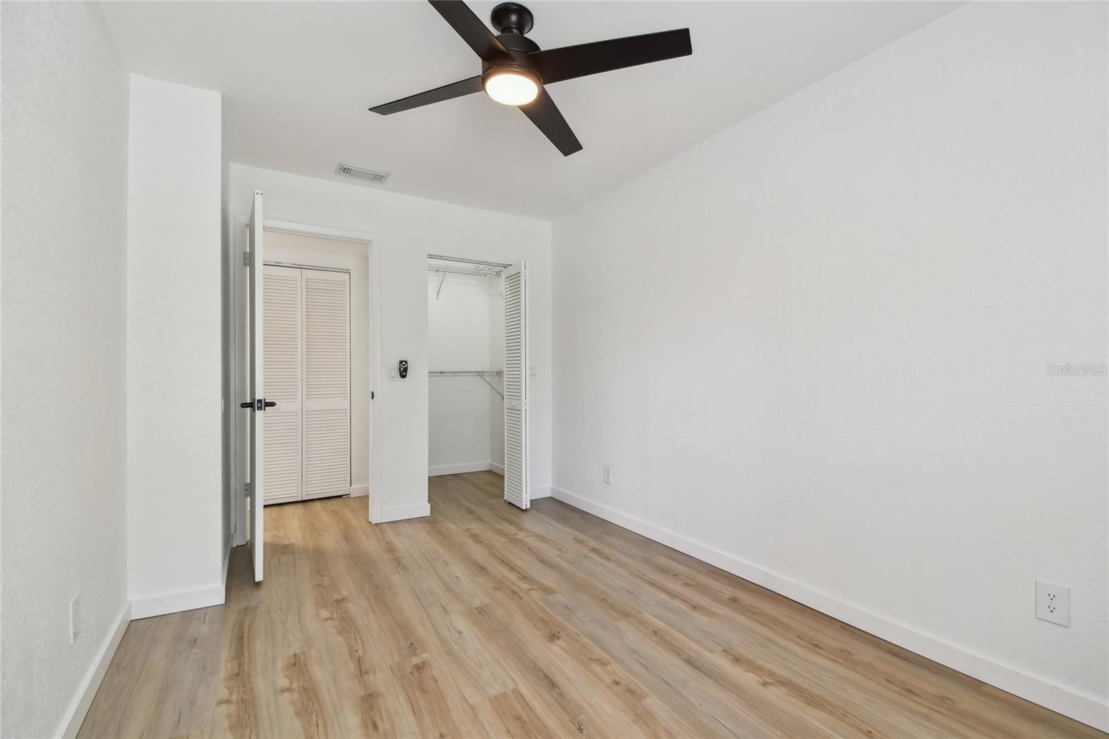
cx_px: 554
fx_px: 462
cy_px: 370
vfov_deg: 77.3
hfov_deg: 100.4
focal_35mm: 15
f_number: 7.1
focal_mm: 10
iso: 100
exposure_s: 1/6
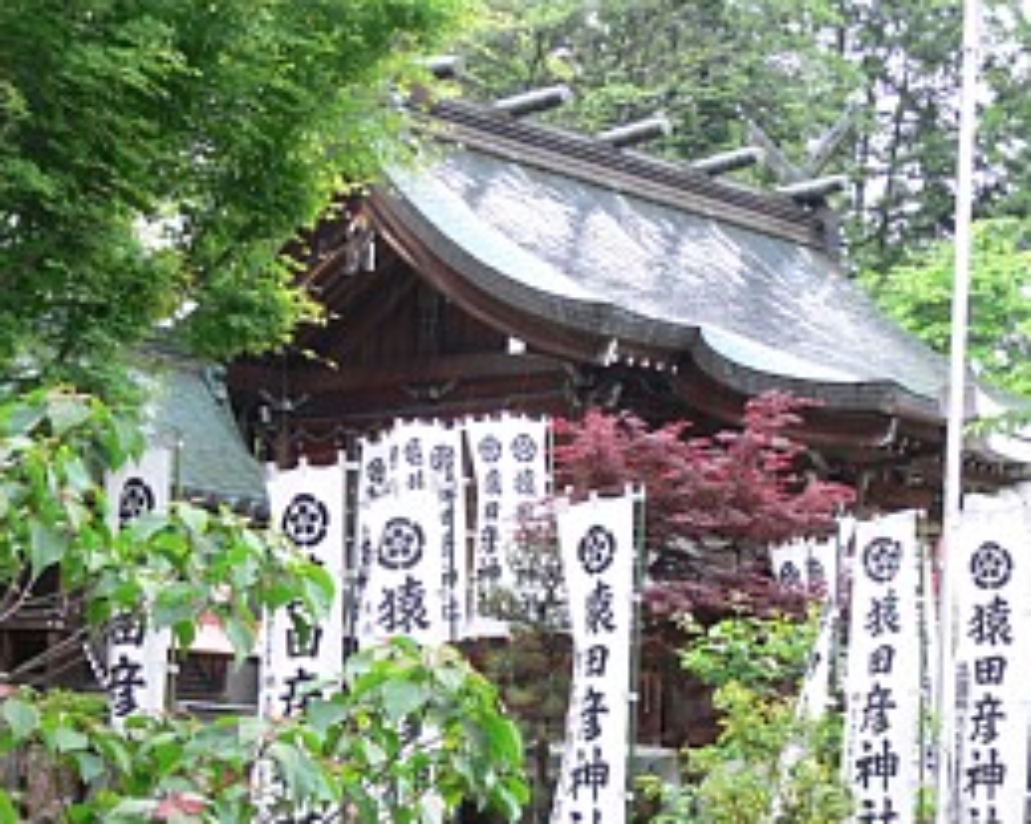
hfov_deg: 22.2
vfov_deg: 17.8
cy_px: 581
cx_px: 478
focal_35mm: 86
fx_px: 2623
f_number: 3.2
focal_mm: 12
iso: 80
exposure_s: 1/30
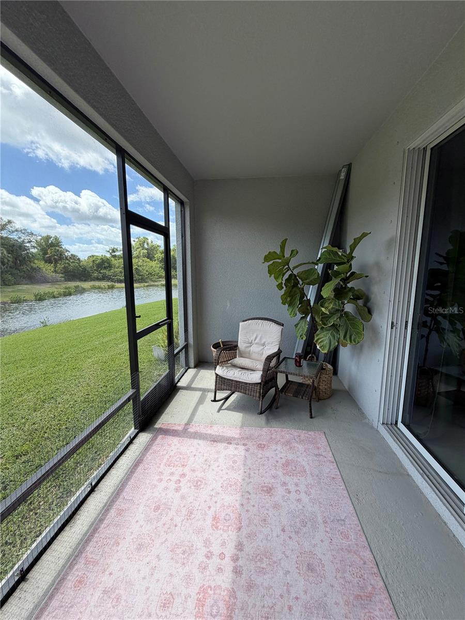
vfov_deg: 102.1
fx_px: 251
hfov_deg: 85.7
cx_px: 232
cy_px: 310
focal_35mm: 14
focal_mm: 2.22
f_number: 2.2
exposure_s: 1/370
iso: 50
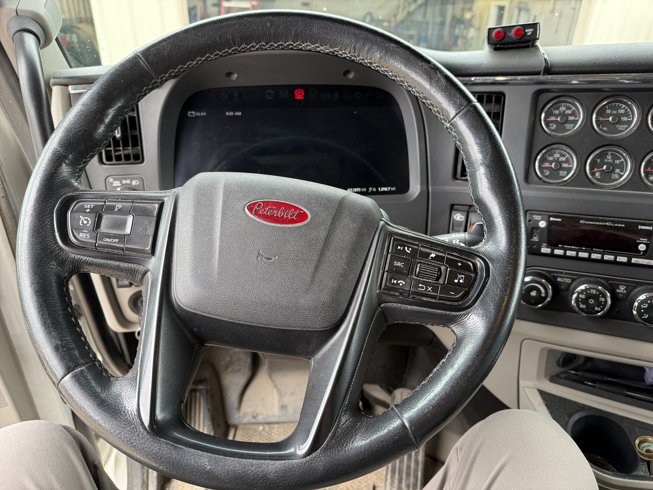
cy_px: 245
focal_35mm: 24
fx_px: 453
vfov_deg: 56.8
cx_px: 326
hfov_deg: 71.6
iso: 160
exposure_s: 1/121
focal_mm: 6.76
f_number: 1.78
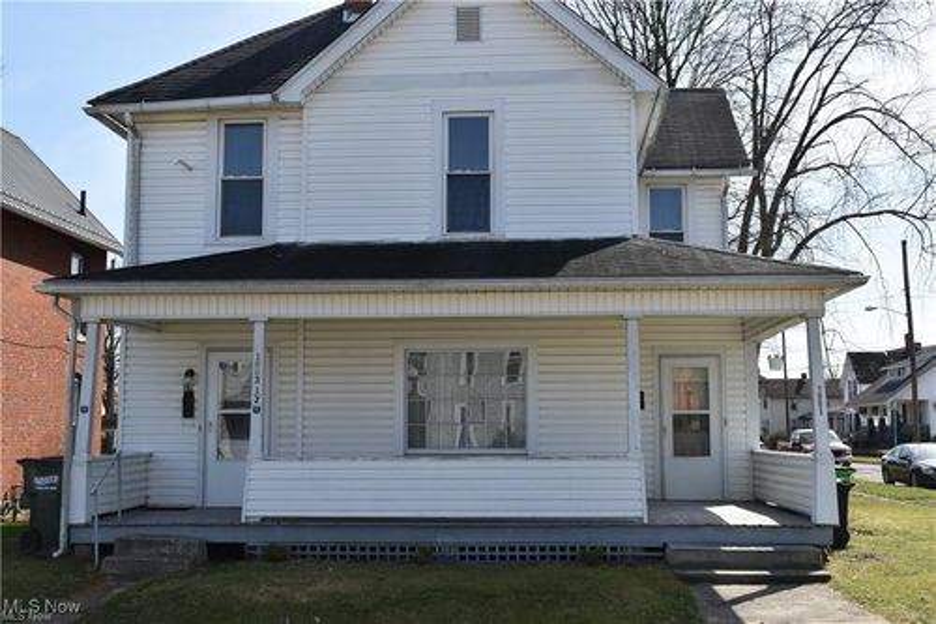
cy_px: 312
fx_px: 1053
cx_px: 468
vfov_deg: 33.0
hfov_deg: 47.9
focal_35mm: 40
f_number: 8
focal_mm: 27
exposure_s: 1/250
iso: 100
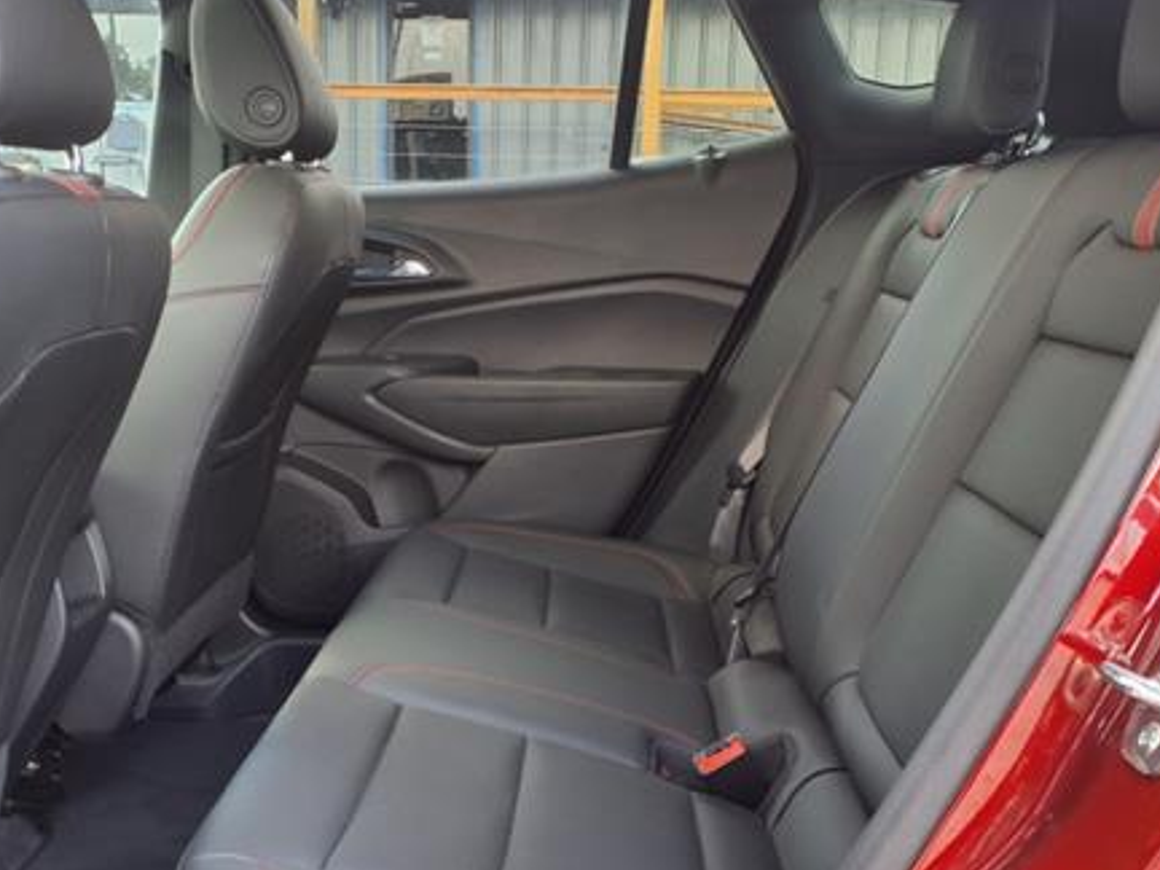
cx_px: 516
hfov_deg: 46.7
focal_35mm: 40
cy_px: 534
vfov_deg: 35.8
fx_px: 1340
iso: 50
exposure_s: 1/40
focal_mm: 3.58
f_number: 1.9
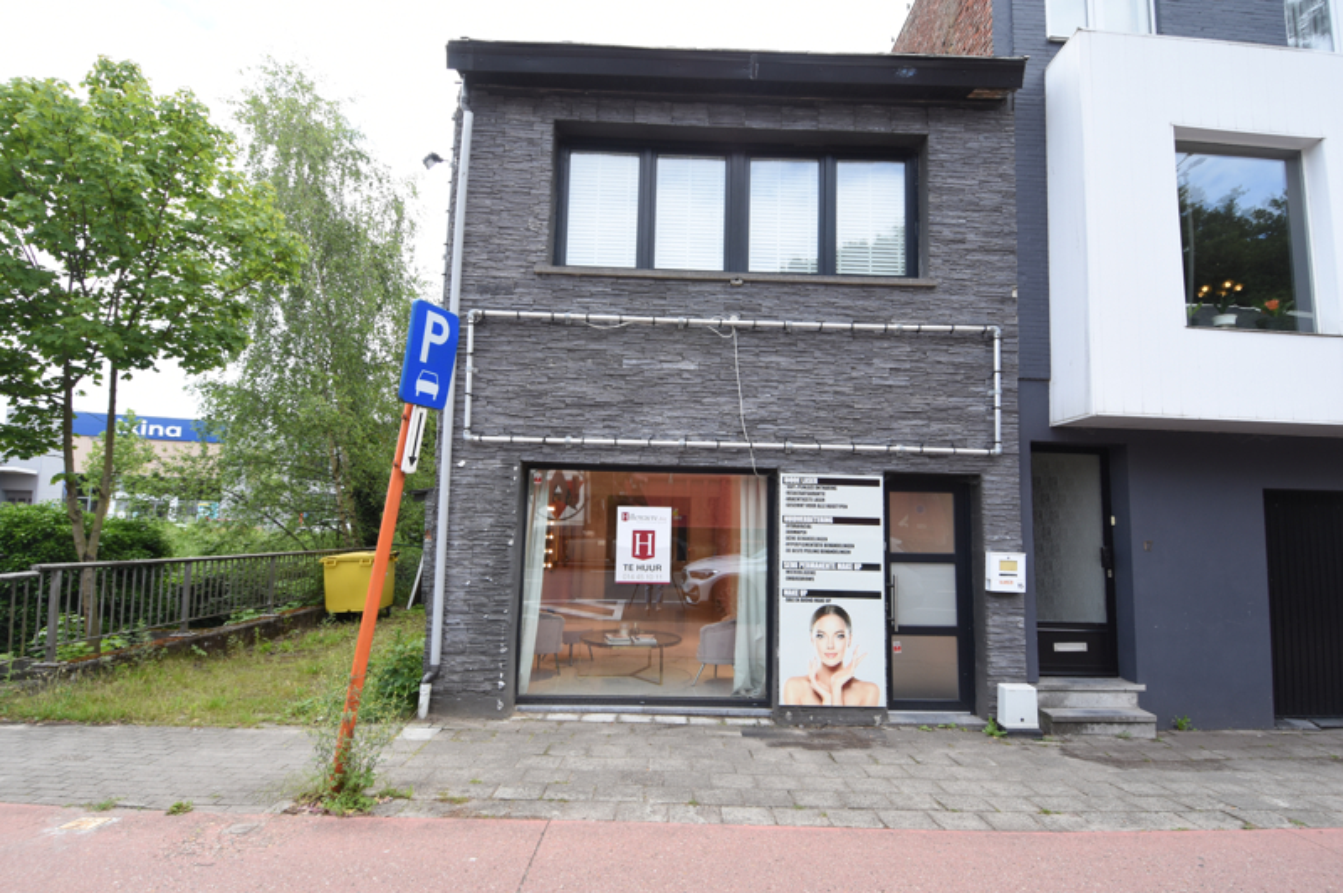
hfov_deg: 90.0
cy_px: 446
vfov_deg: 67.3
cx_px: 672
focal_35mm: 18
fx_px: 671
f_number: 7.1
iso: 200
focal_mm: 12
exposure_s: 1/125
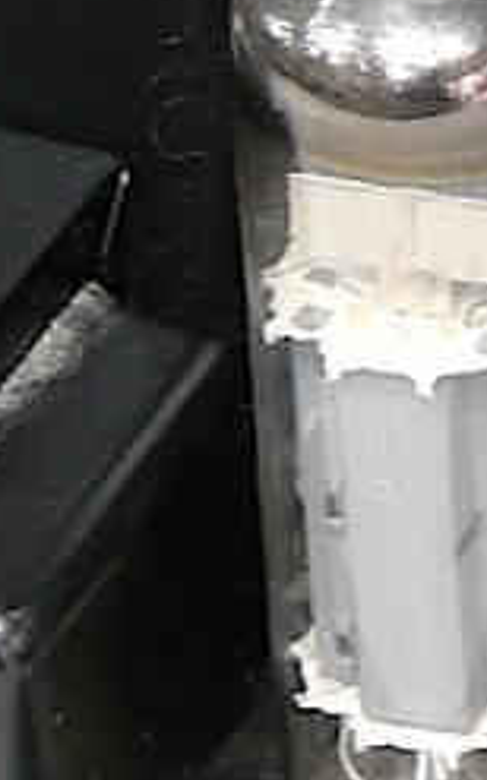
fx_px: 13253
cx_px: 664
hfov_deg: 2.1
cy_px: 531
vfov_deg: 3.4
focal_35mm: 623
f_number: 7.1
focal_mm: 27.1
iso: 400
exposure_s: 1/3.2
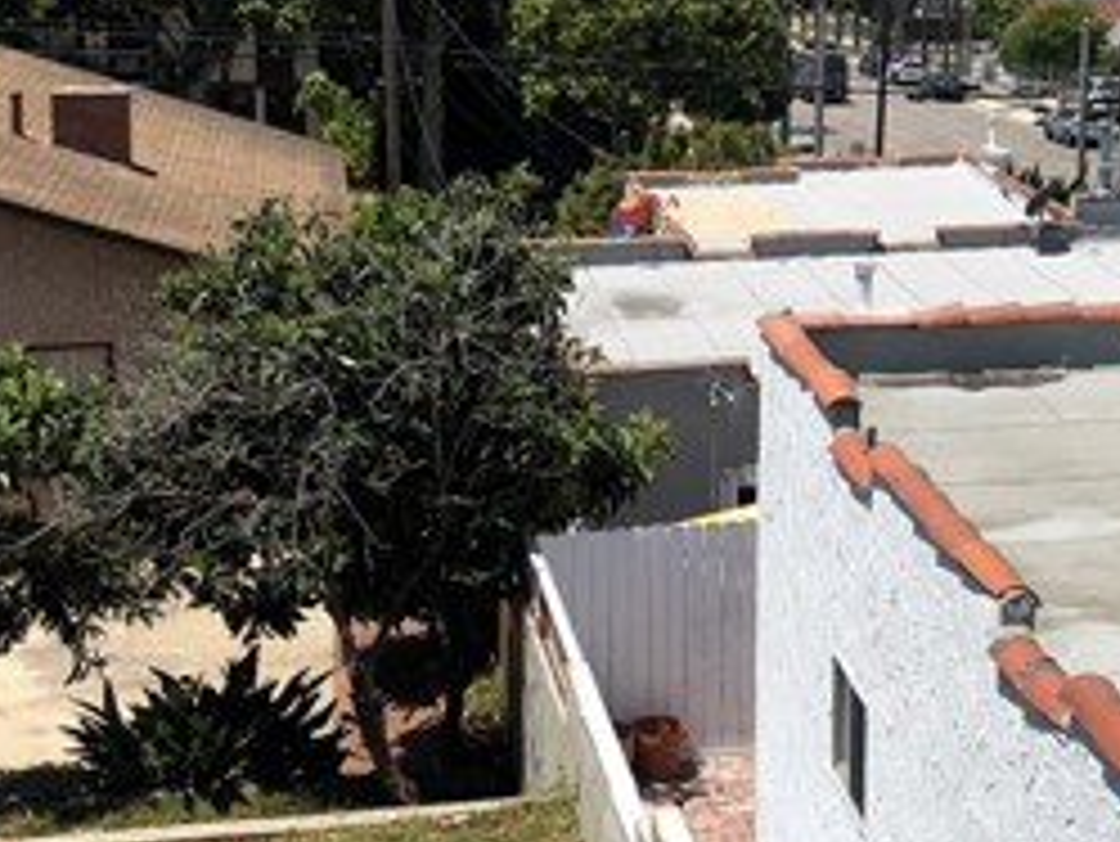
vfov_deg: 20.3
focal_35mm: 72
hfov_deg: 26.6
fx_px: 2331
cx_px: 882
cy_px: 180
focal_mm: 4
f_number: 1.8
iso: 25
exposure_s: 1/3003
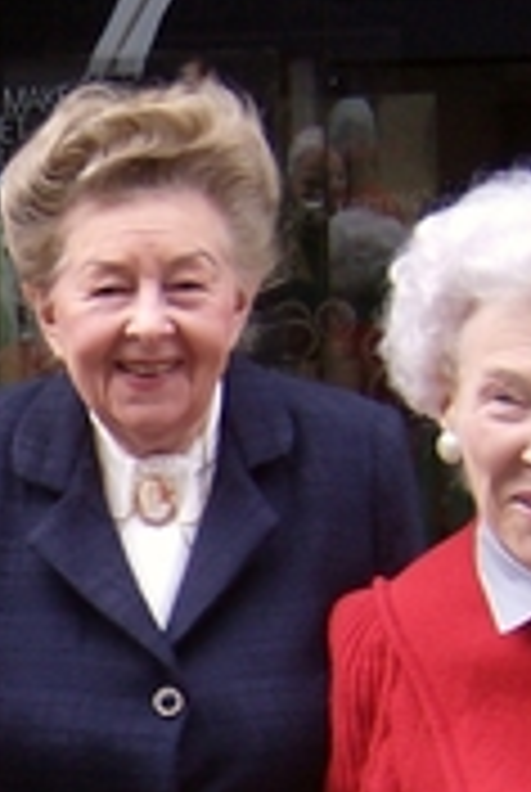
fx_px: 2799
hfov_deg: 10.4
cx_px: -284
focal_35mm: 127
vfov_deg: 15.9
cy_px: 740
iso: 100
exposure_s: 1/154
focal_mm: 6
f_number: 2.8
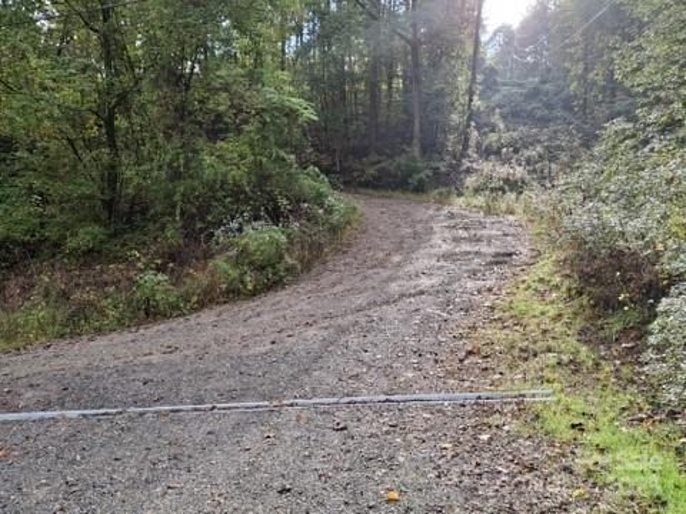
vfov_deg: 54.9
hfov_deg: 69.4
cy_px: 257
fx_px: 495
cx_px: 343
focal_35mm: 25
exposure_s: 1/231
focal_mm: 4.69
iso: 25
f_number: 1.8
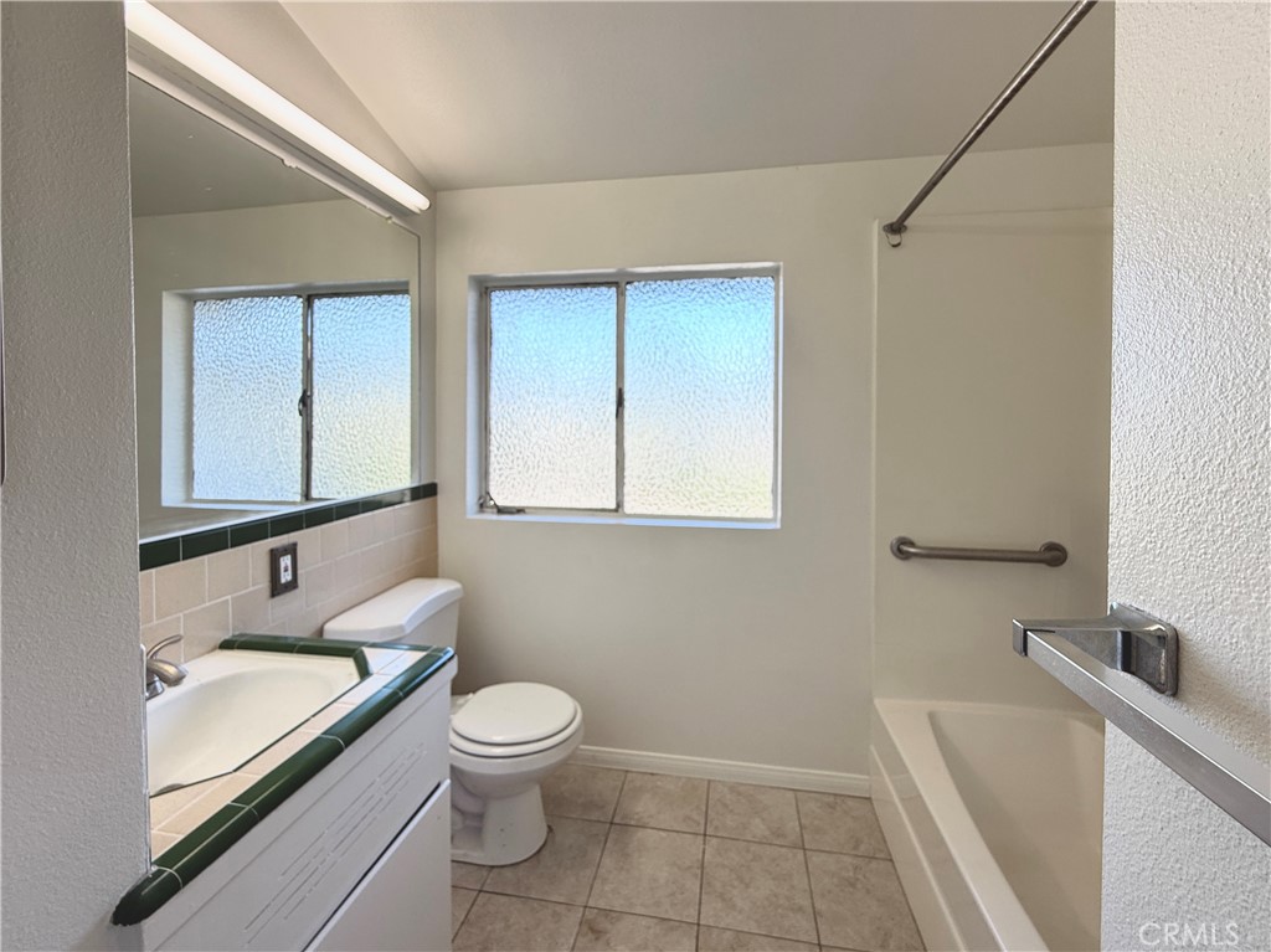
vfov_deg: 85.6
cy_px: 476
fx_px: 514
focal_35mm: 14
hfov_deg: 102.1
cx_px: 636
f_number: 2.2
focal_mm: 2.22
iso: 80
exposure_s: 1/120
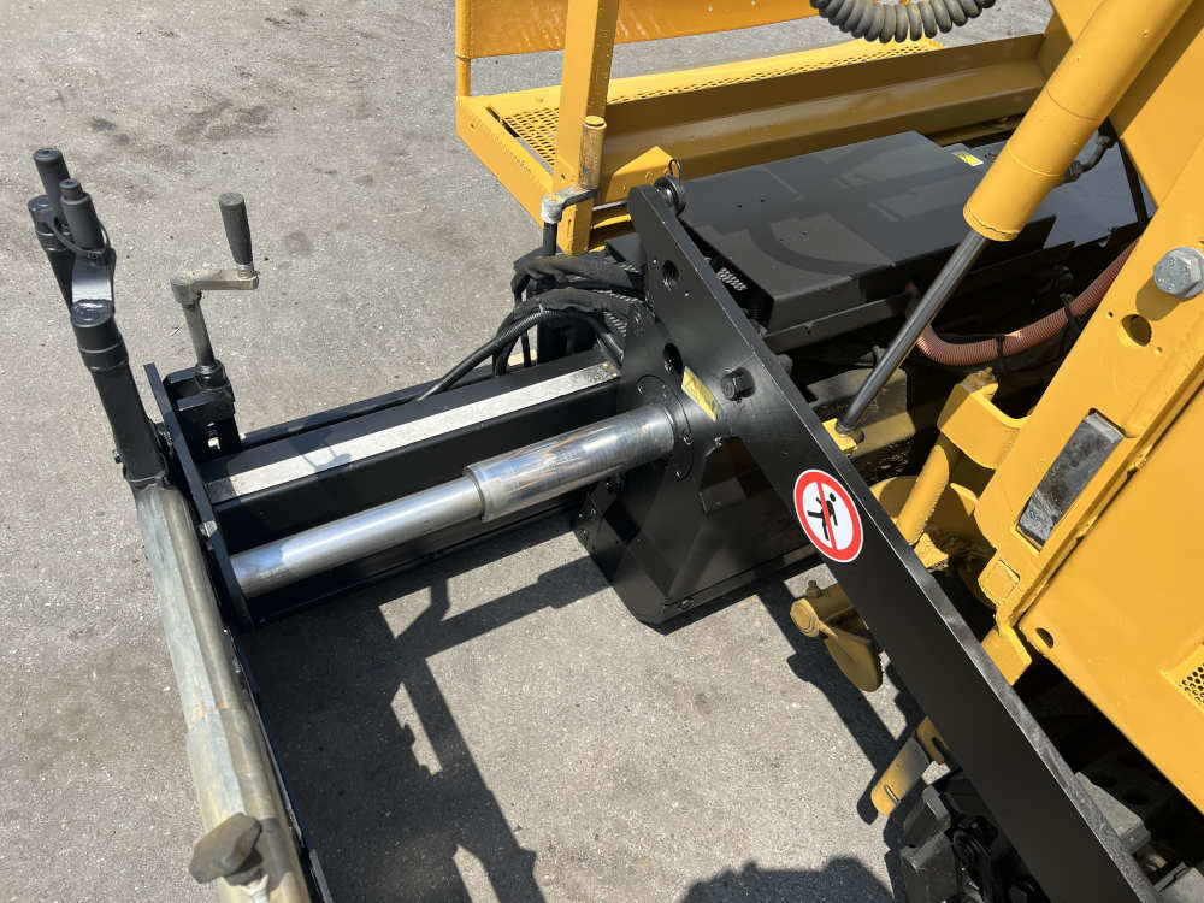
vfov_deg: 53.1
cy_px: 452
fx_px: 904
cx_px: 602
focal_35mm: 26
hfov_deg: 67.3
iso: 50
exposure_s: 1/2457
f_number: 1.5
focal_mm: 5.7
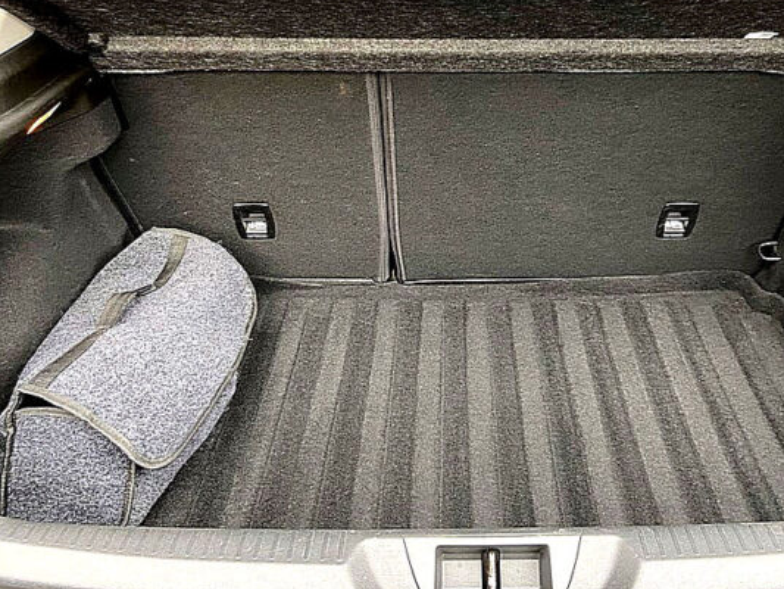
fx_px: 883
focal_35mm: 39
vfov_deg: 36.3
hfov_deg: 47.6
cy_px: 175
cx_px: 469
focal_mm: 4.25
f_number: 1.8
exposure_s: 1/60
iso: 200
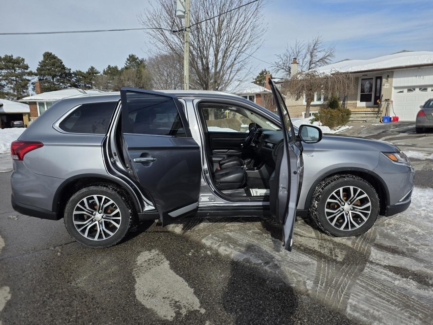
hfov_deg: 73.9
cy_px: 162
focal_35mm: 23
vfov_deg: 58.9
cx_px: 216
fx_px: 288
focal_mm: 6.25
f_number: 1.7
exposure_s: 1/6355
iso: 80
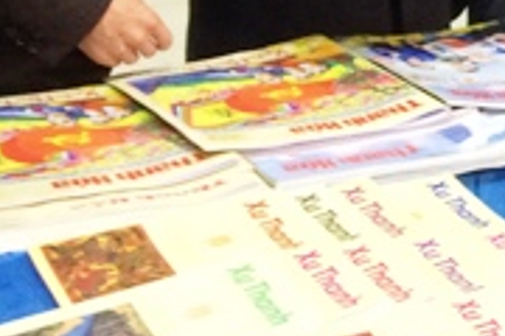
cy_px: -302
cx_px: 805
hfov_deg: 16.9
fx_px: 1501
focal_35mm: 107
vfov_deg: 11.7
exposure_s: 1/33
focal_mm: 4.15
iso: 250
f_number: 2.2
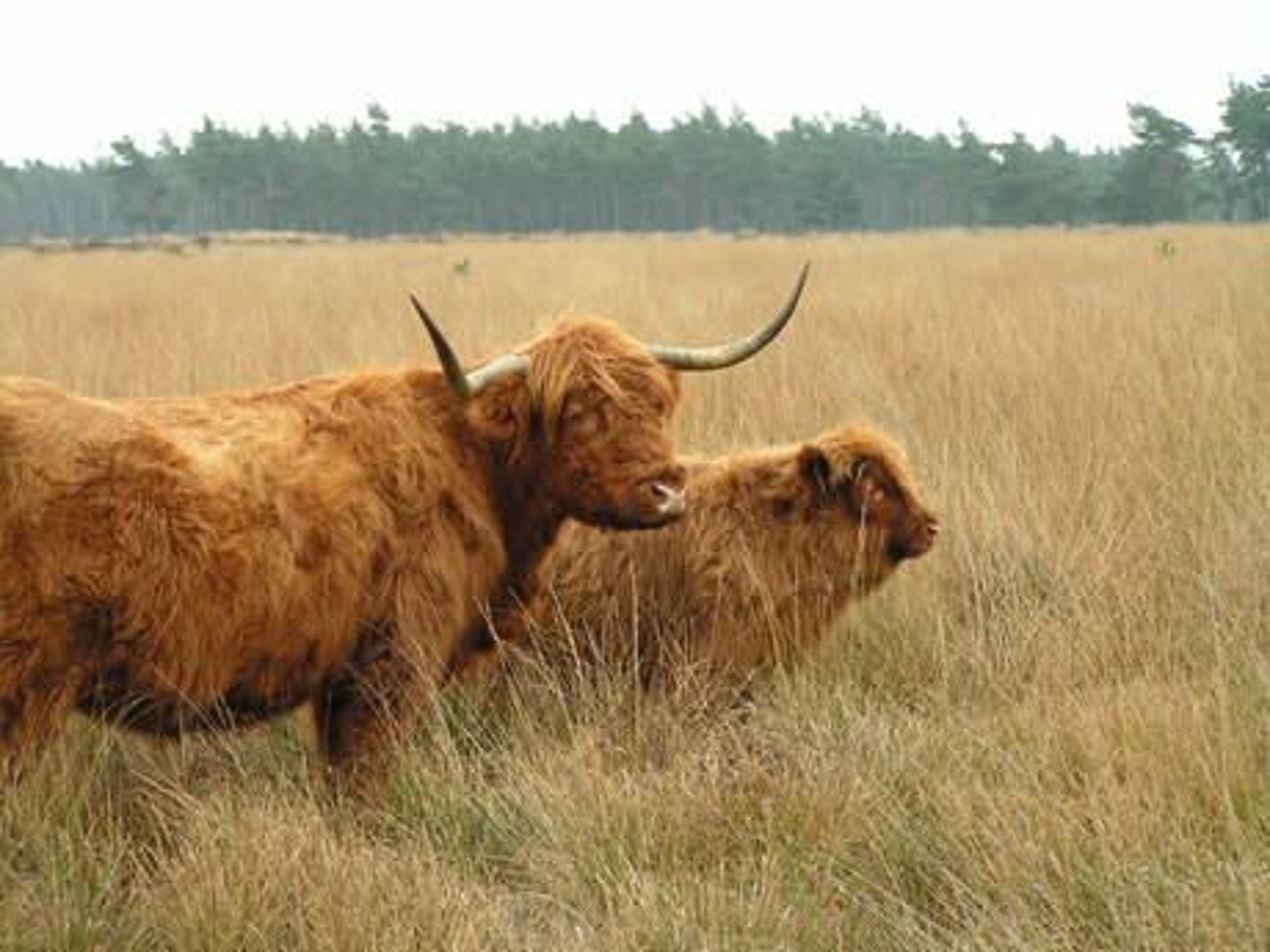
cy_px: 476
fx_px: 3669
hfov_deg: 19.6
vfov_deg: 14.8
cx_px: 635
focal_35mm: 100
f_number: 3.2
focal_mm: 16.6
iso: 80
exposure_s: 1/100
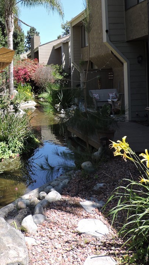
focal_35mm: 38
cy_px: 77
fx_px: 267
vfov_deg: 51.3
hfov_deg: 30.5
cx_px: 34
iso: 100
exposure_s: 1/640
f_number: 3
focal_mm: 4.3
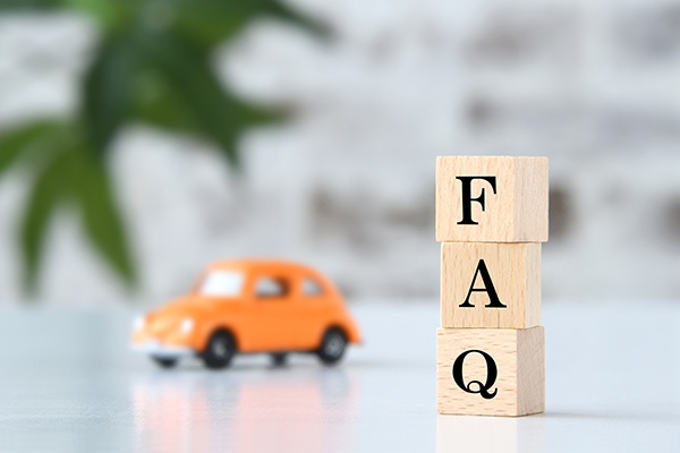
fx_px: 5666
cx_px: 340
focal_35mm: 300
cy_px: 226
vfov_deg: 4.6
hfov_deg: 6.9
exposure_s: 1/60
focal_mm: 300
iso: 640
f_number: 16
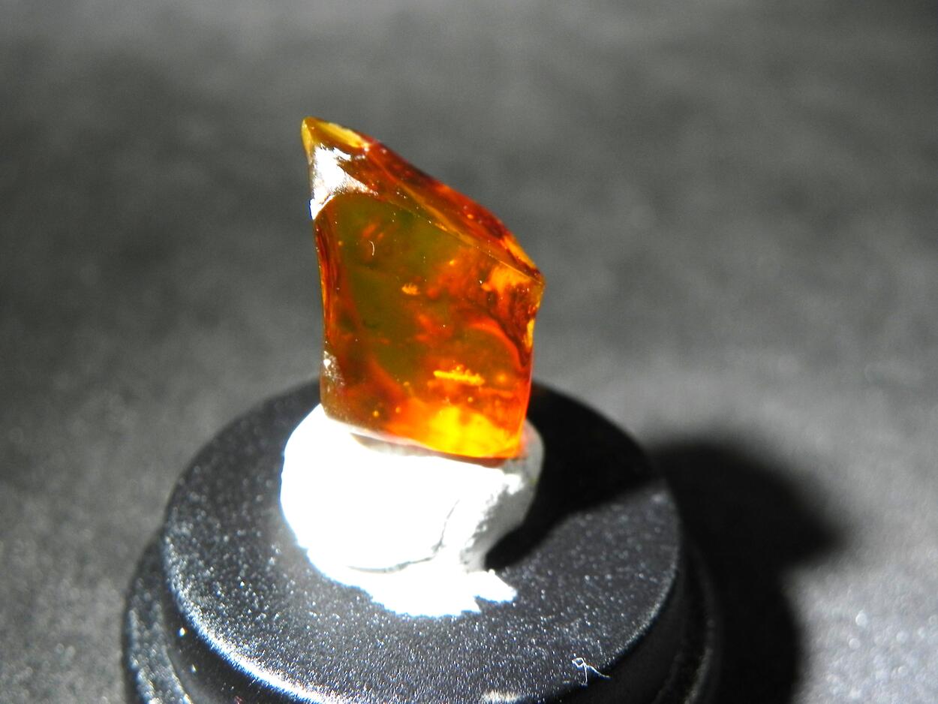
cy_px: 352
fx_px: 1572
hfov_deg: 33.2
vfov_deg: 25.2
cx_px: 469
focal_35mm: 58
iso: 160
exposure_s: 1/42.4
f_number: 3.5
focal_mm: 10.3
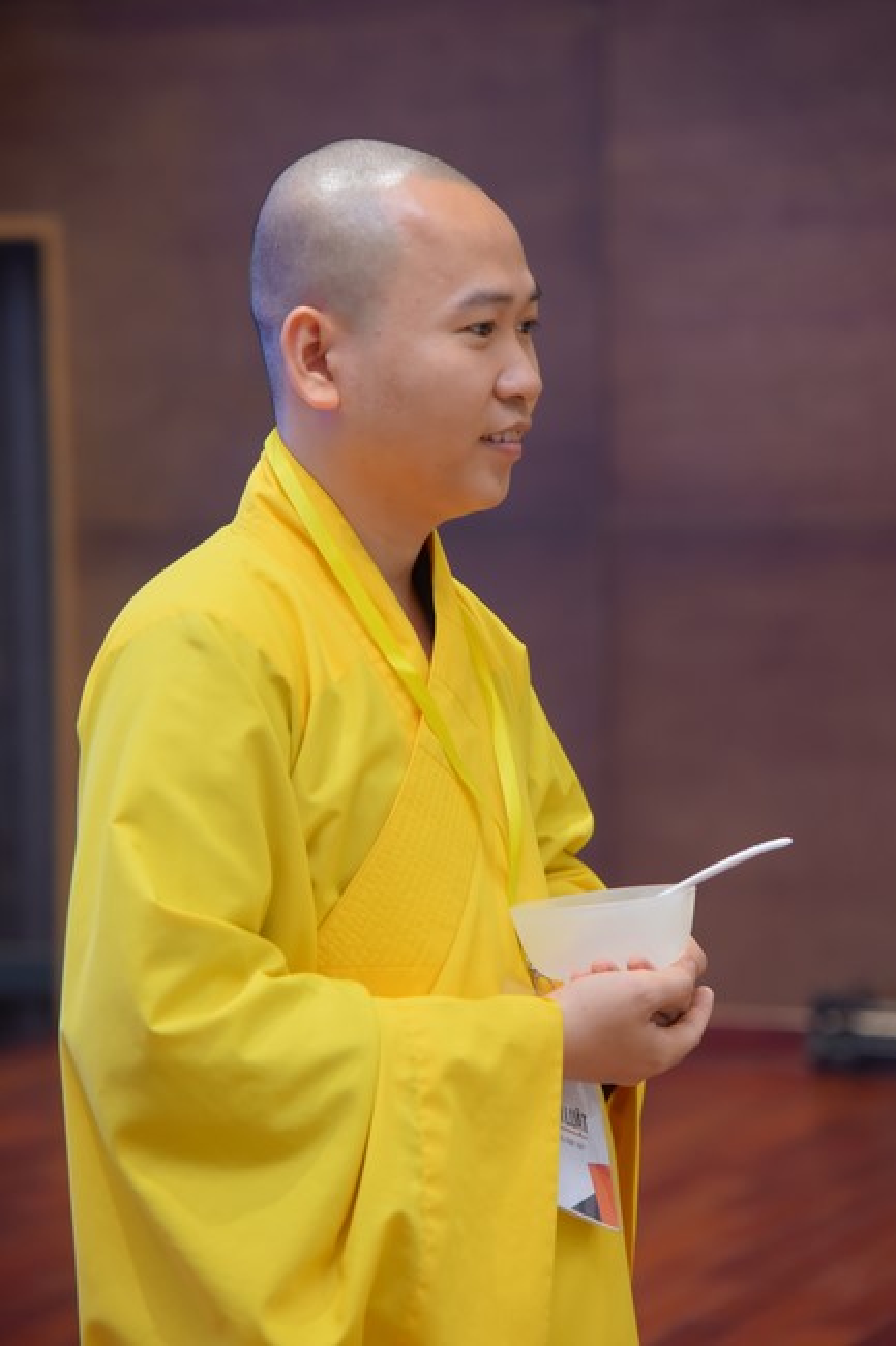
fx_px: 4482
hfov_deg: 11.4
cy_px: 673
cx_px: 448
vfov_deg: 17.1
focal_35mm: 120
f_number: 5
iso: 1250
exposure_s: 1/125
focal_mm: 120
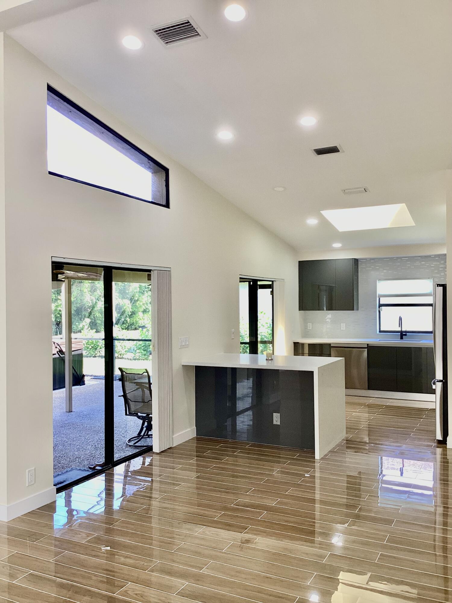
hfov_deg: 45.4
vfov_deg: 58.4
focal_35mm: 31
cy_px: 302
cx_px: 226
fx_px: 540
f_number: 2.4
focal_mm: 3.3
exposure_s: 1/120
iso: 80
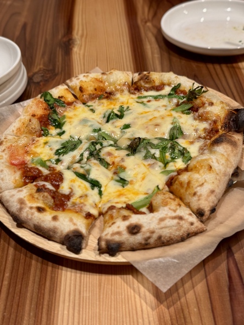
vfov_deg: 39.7
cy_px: 162
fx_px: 451
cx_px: 122
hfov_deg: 30.3
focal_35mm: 48
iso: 200
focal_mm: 6.76
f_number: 1.78
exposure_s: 1/40
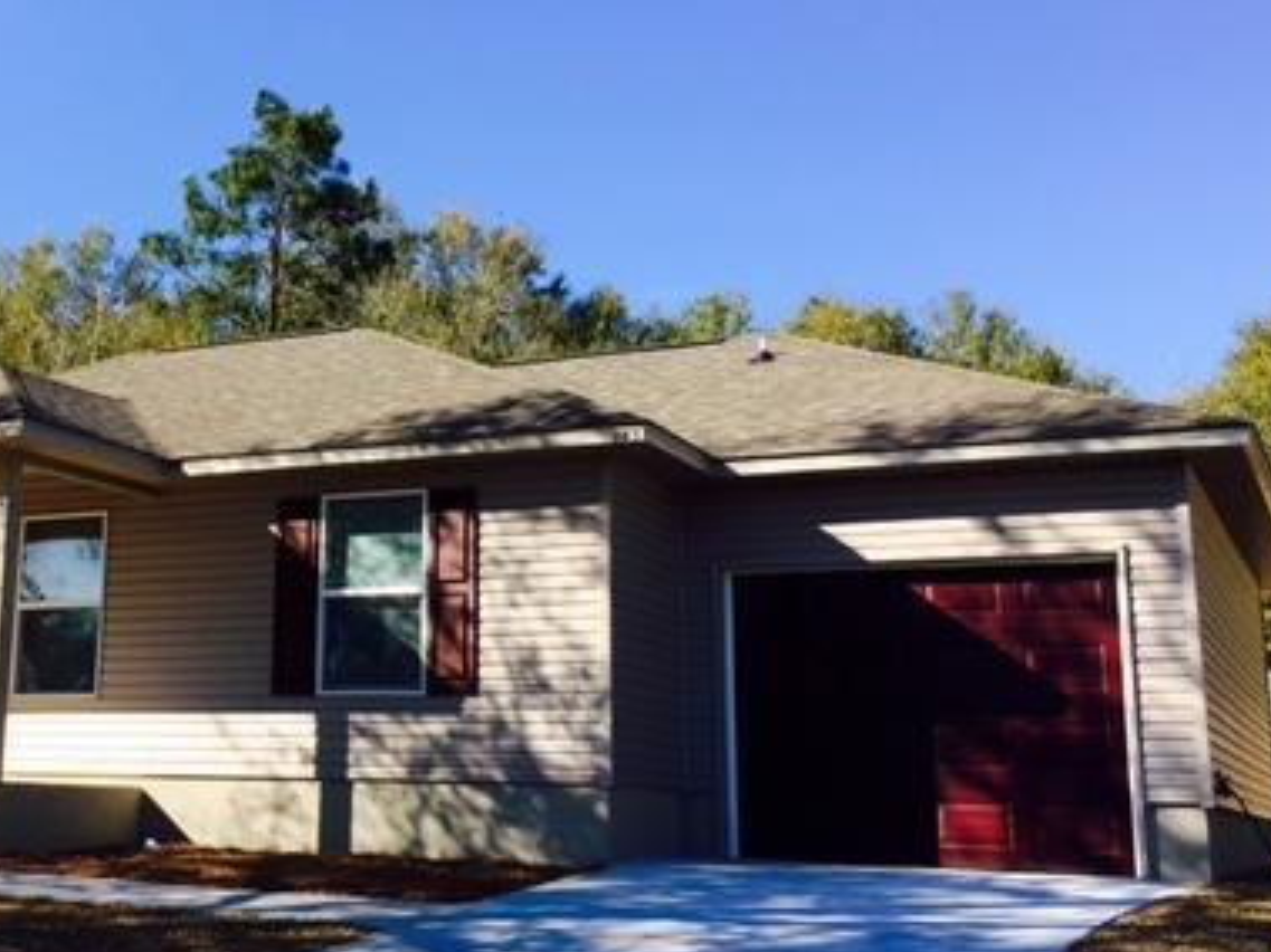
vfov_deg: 29.6
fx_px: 1799
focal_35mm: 49
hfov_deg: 37.8
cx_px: 295
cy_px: 426
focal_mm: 4.15
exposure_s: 1/1040
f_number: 2.2
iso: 25
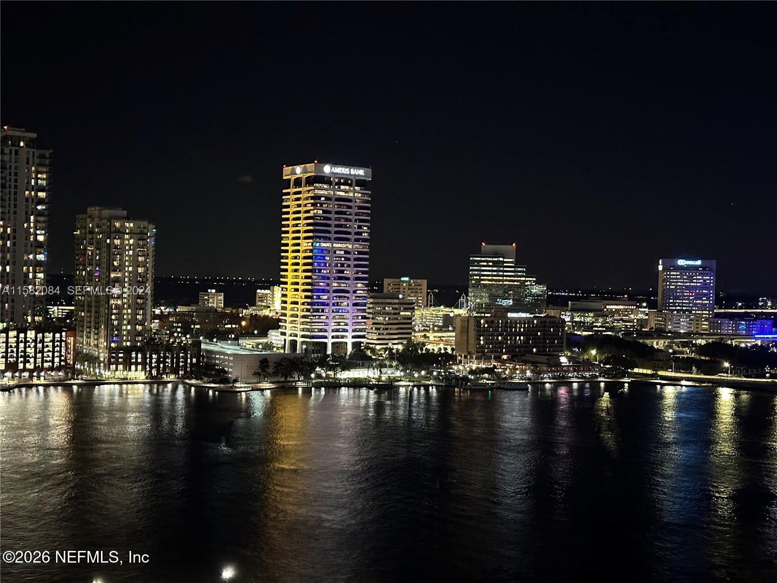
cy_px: 292
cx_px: 388
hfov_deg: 39.7
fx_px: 1077
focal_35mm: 48
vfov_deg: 30.3
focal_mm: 6.86
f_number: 1.78
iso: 1250
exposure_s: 1/15
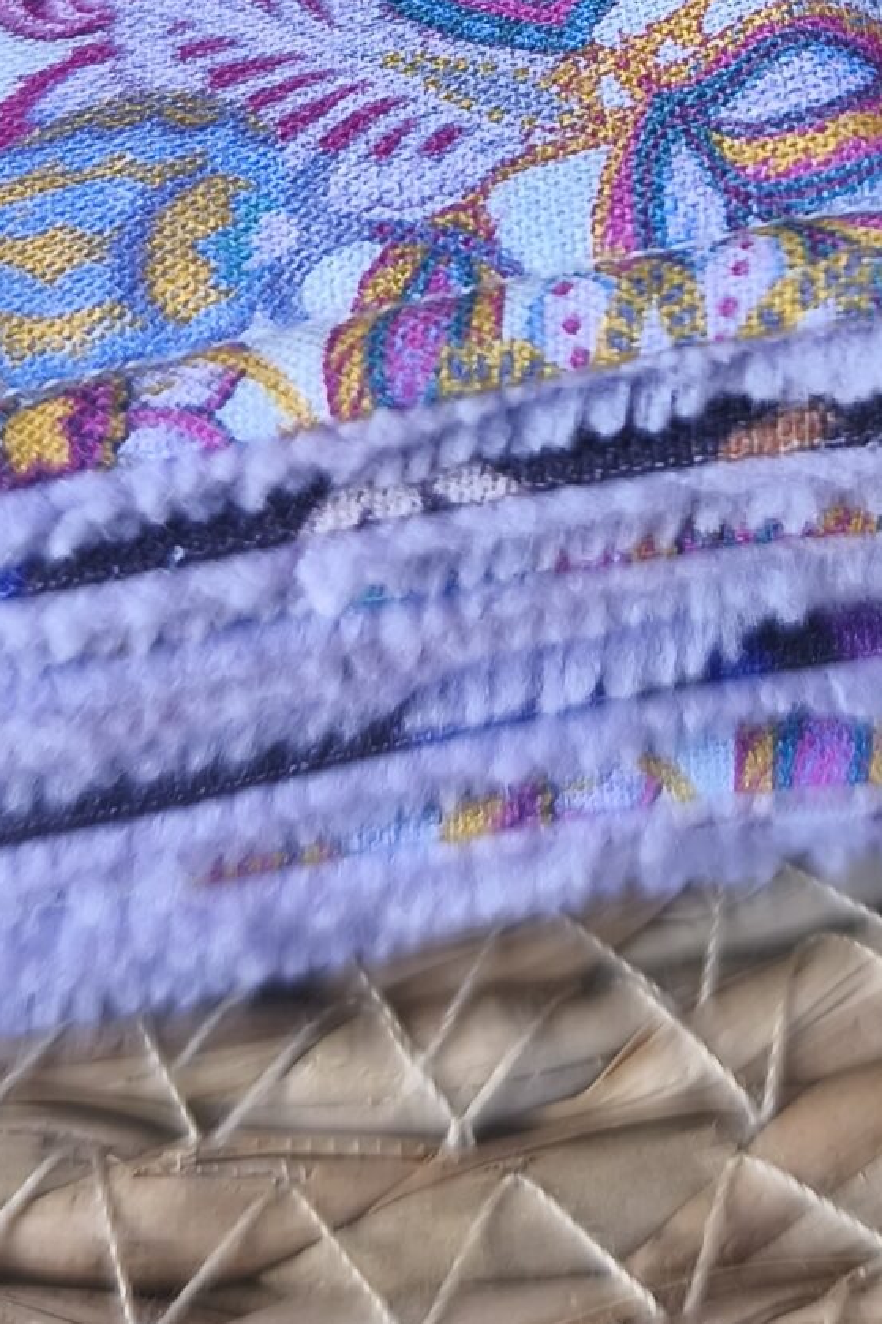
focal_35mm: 73
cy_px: -335
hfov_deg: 18.4
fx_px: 2684
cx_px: 798
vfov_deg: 24.6
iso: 64
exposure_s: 1/99.9
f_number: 1.65
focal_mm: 6.18
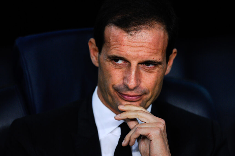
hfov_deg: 5.2
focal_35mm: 400
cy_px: 78
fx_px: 2609
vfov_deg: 3.4
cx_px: 118
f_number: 3.5
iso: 2000
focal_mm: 400
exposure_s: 1/1250
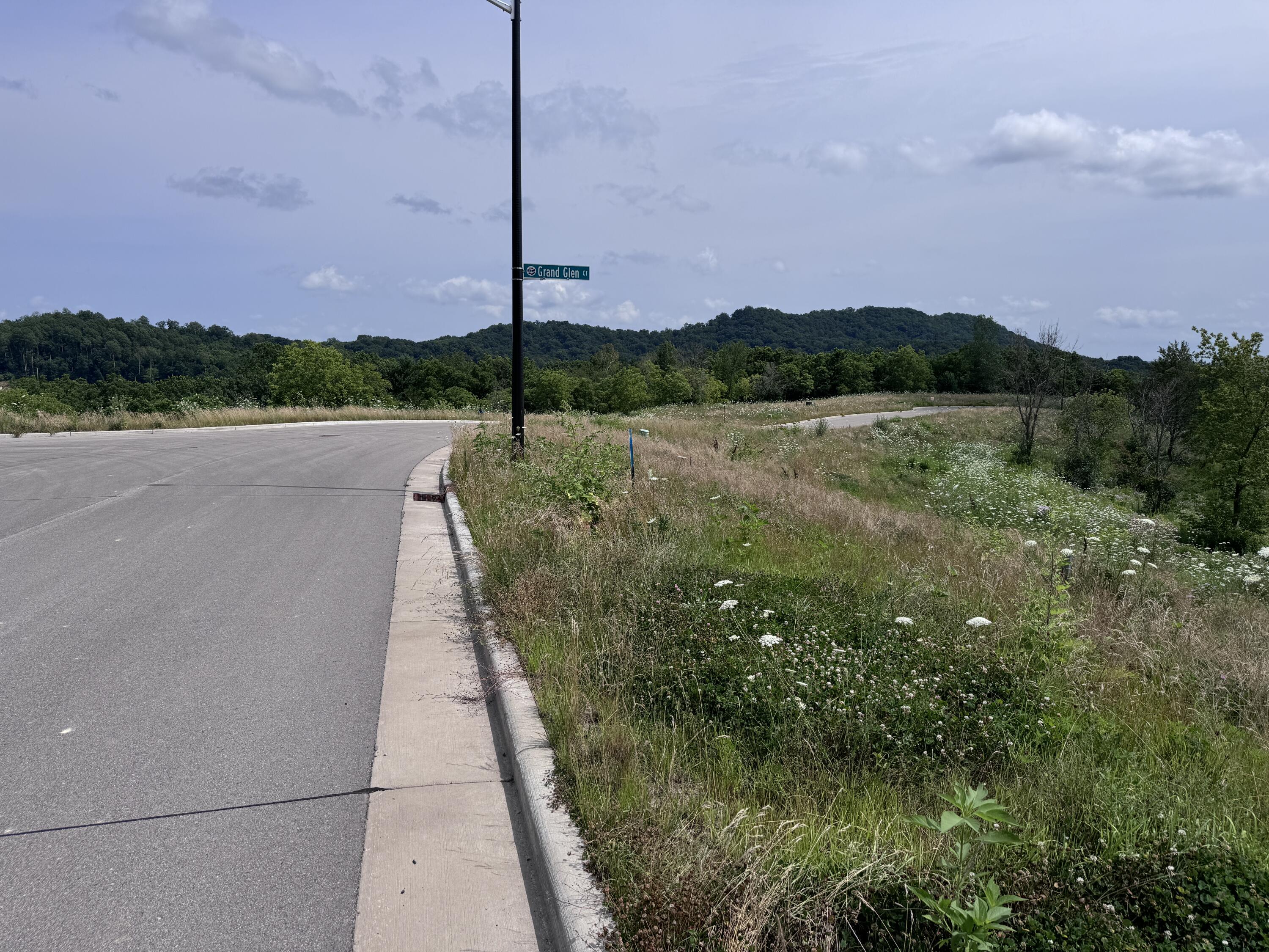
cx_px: 634
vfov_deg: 56.8
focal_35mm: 24
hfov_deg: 71.6
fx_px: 880
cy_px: 476
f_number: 1.78
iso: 80
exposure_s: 1/9009
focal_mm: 6.76
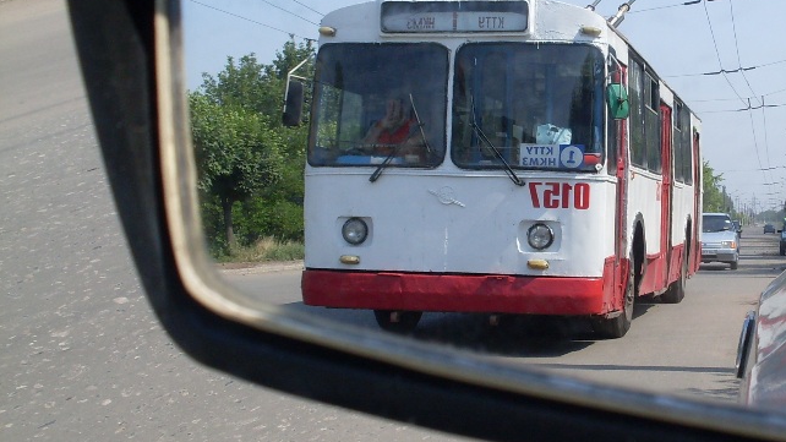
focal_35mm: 66
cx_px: 624
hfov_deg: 31.1
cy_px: 197
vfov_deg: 18.2
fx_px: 1375
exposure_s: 1/180
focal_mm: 6.3
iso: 80
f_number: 8.4
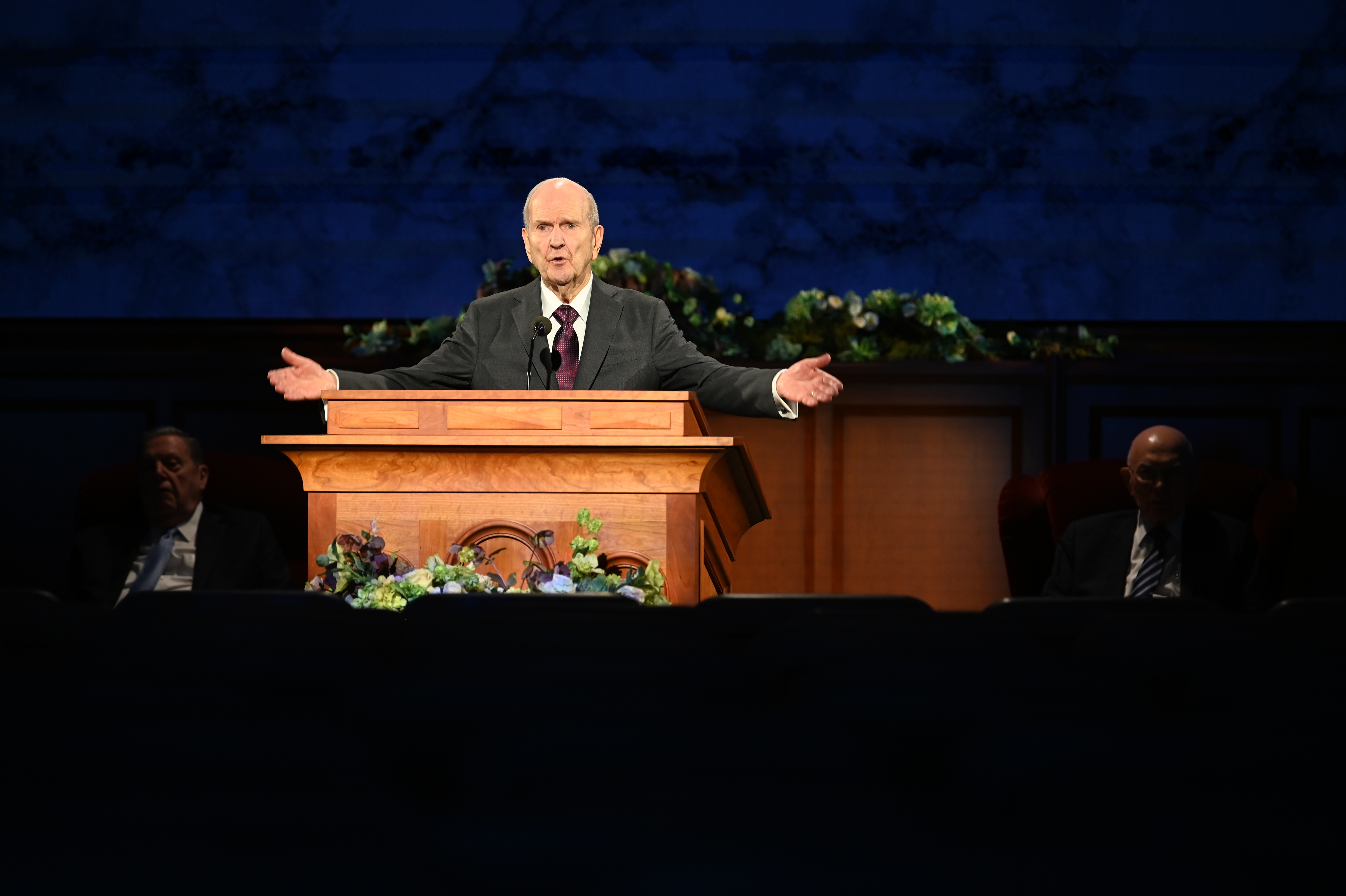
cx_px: 673
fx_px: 5980
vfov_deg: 8.6
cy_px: 448
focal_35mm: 160
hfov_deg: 12.8
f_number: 2.8
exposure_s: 1/60
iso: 800
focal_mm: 160
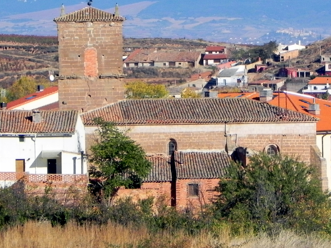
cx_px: 223
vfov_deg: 3.9
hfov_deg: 5.1
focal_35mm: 386
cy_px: 94
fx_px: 3691
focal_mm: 32.7
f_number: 8
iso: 160
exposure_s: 1/569
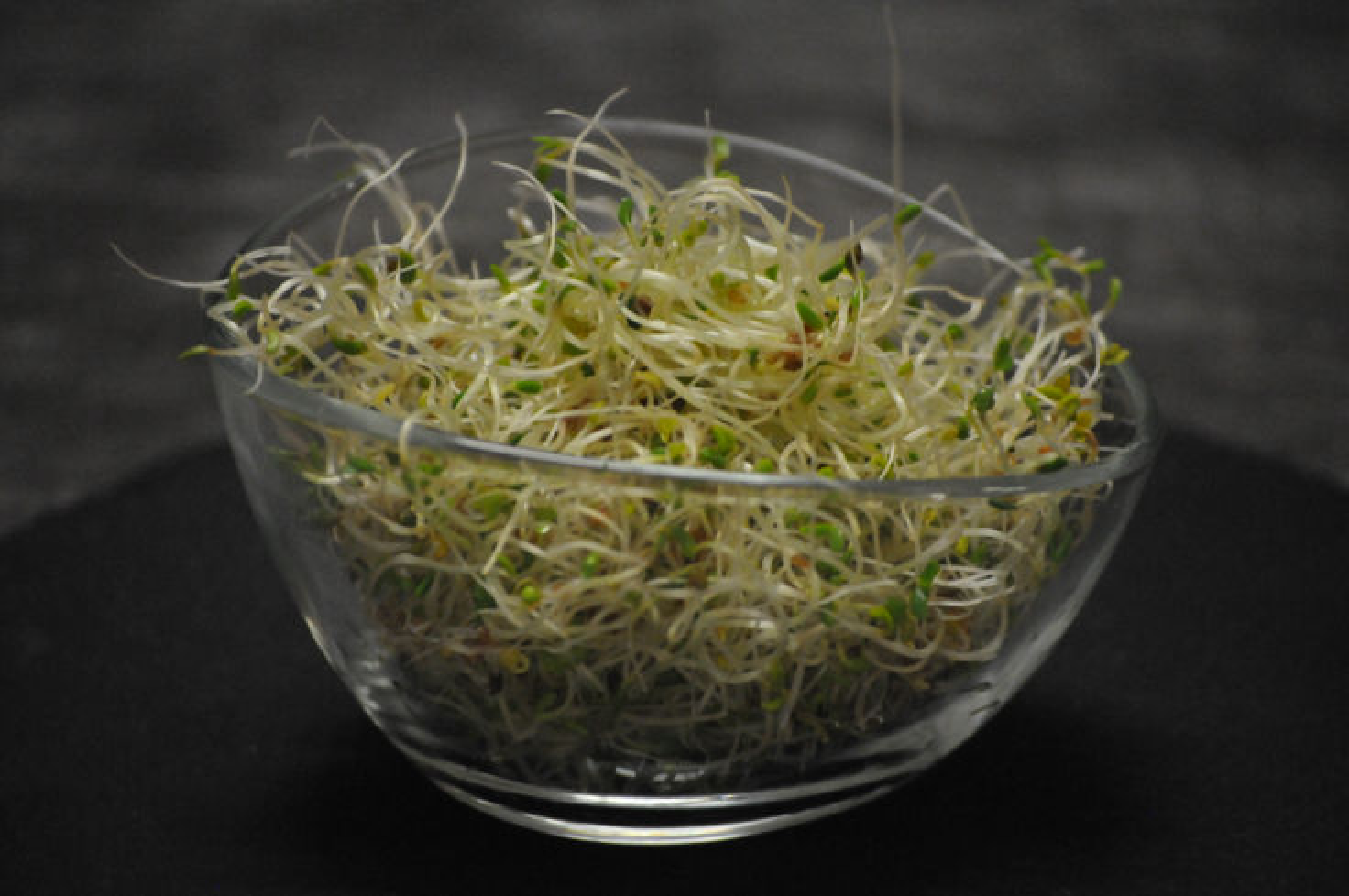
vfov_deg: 6.8
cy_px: 448
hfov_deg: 10.2
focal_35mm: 202
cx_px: 674
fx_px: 7580
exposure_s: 1/100
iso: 3200
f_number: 5
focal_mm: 135
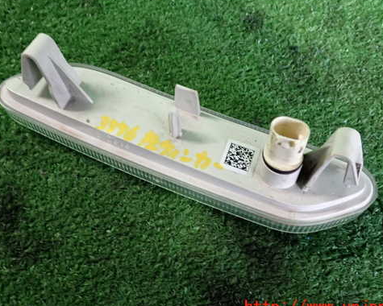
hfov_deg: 49.1
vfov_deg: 40.1
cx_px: 185
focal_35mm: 37
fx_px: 419
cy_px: 137
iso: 320
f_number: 2.3
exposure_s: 1/30
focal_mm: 5.4
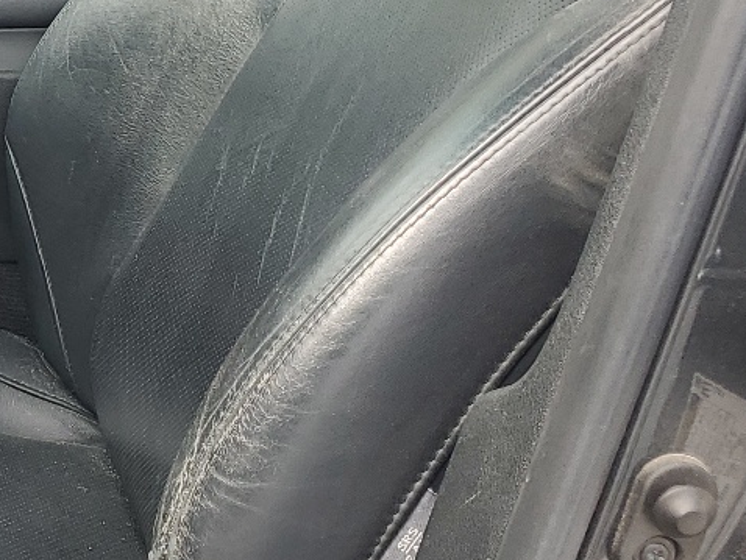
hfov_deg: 19.9
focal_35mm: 87
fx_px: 1876
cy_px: 137
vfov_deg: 16.9
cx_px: -331
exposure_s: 1/286
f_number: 1.5
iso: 50
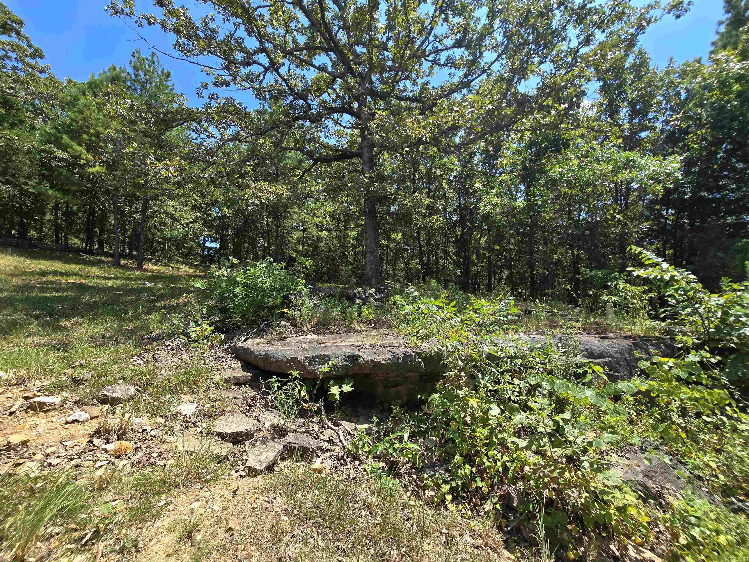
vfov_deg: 89.9
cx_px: 374
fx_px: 281
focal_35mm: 13
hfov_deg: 106.2
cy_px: 281
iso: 50
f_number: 2.2
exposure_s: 1/1002
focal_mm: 2.2
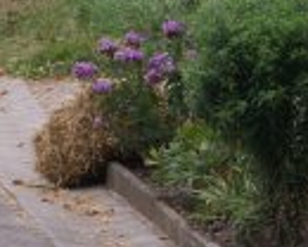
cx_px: -438
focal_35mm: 381
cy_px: 112
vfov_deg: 4.1
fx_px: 3476
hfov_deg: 4.9
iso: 100
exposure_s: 1/100
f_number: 7.1
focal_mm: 55
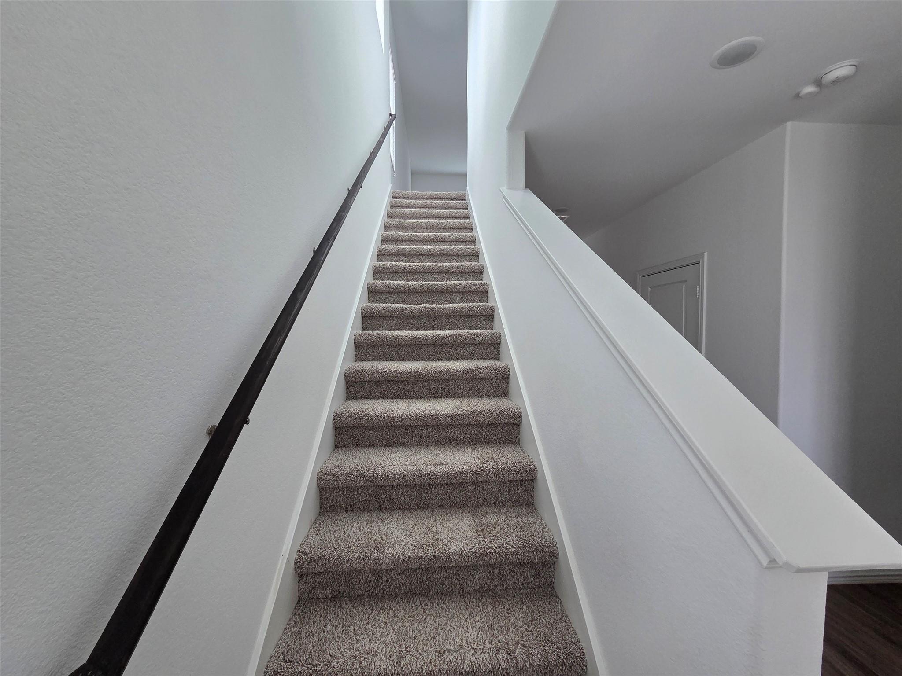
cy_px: 338
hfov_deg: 106.2
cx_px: 451
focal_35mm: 13
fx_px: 339
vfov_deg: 89.9
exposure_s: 1/120
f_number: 2.2
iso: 125
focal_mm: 2.2
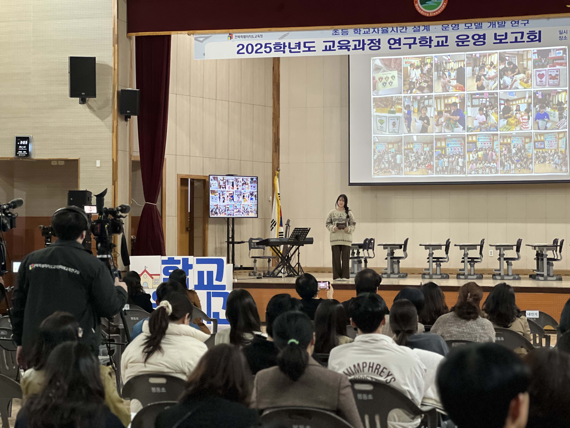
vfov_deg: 19.1
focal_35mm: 77
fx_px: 1268
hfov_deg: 25.3
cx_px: 285
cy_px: 214
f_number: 2.8
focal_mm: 9
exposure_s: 1/40
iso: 320
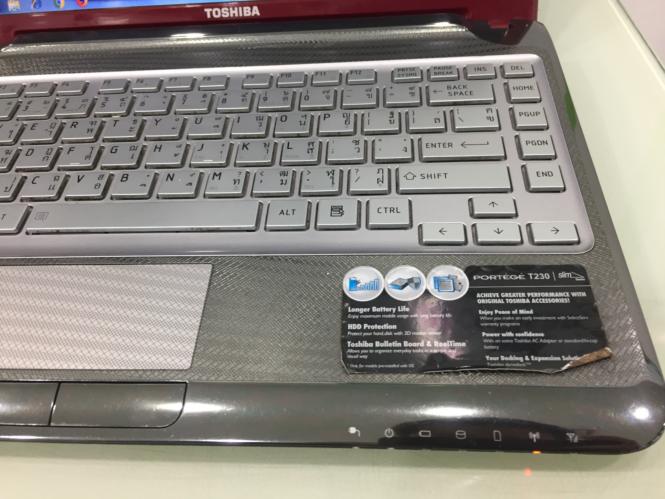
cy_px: 250
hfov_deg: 61.7
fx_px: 557
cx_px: 332
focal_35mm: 29
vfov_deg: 48.2
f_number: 2.2
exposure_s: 1/33
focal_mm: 4.15
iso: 100
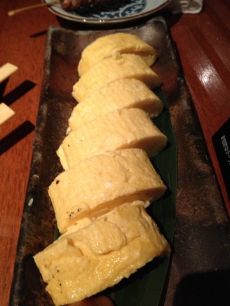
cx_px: 115
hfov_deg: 40.7
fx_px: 310
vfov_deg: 52.6
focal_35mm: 35
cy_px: 153
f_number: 2.4
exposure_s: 1/20
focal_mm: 4.28
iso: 400
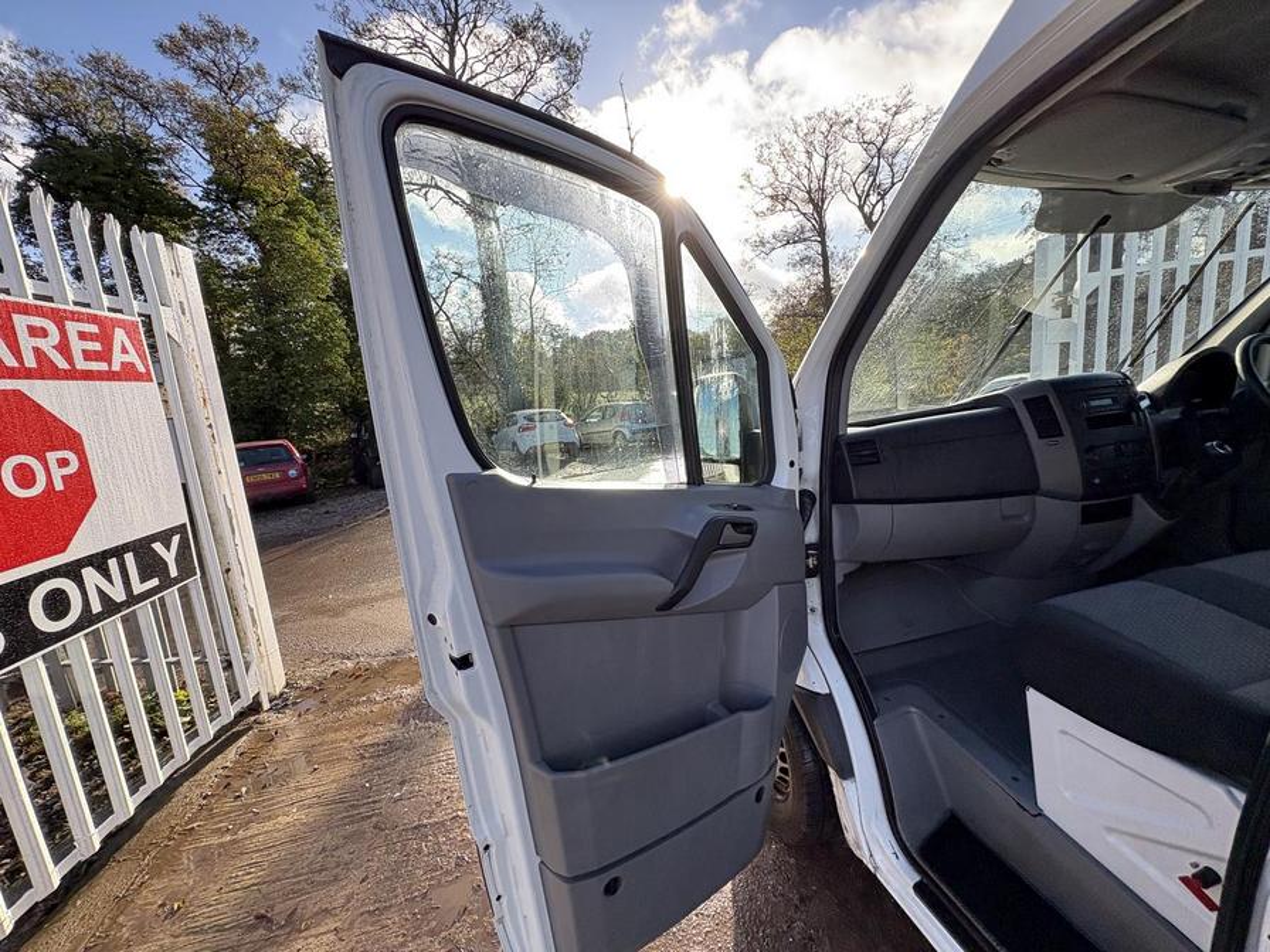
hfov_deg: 102.1
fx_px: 514
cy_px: 476
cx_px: 635
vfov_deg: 85.7
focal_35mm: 14
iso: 40
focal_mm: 2.22
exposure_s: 1/312
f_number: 2.2
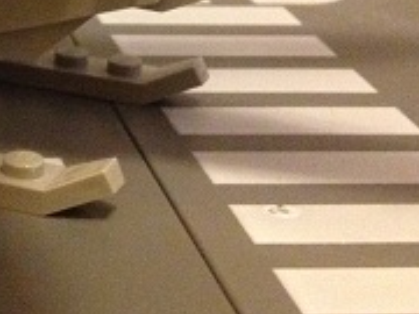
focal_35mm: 127
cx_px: -29
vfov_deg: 11.4
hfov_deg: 15.2
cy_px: -79
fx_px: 1537
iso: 500
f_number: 2.4
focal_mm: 4.28
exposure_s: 1/15
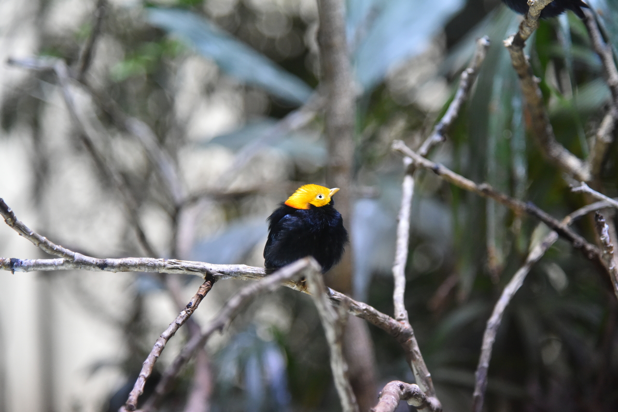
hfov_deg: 17.1
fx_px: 2060
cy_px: 206
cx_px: 309
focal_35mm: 120
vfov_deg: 11.4
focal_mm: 120
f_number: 4
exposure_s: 1/250
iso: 4500
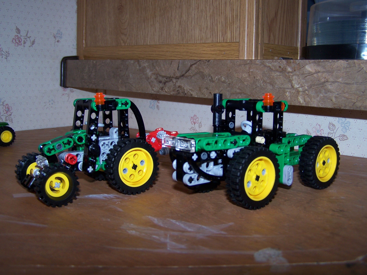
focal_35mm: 38
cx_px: 184
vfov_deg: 37.7
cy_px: 138
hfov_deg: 49.0
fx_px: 403
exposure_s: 1/60
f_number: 2.8
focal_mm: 6.3
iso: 80
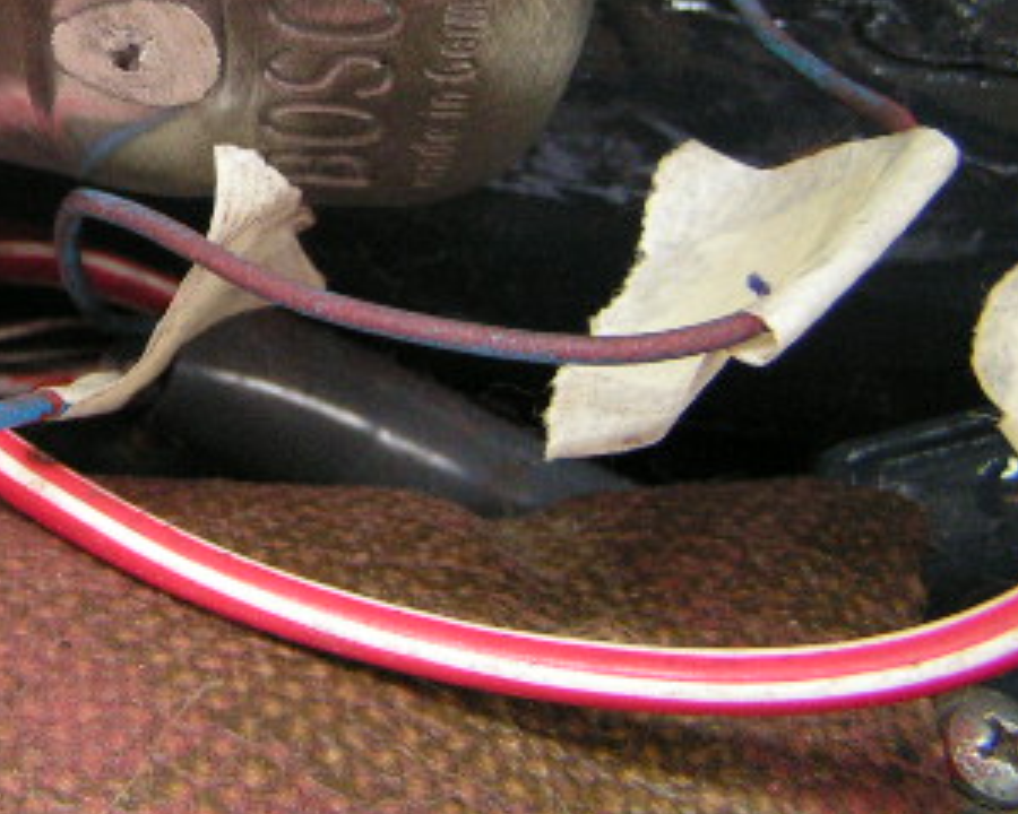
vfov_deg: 18.9
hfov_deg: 23.3
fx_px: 2380
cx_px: 27
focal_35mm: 79
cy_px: 24
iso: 200
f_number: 2.8
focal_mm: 6.3
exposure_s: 1/30
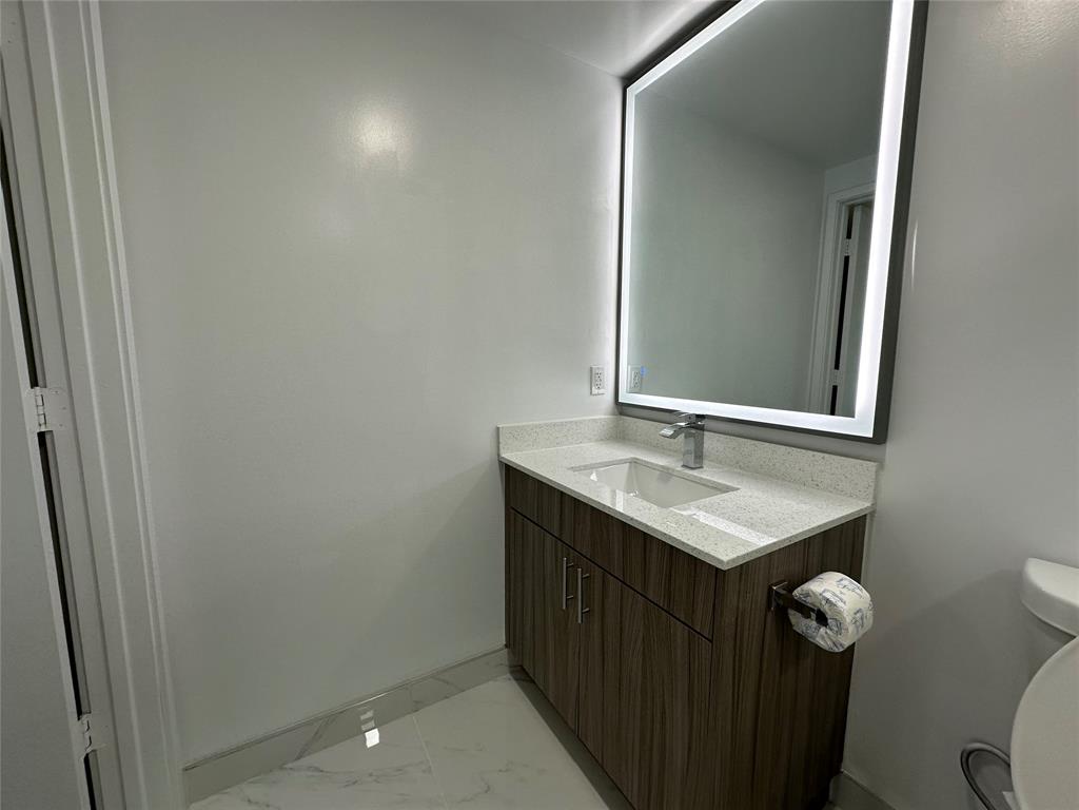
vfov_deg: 85.7
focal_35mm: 14
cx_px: 540
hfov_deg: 102.1
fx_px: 436
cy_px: 405
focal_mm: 2.22
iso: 100
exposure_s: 1/120
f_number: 2.2
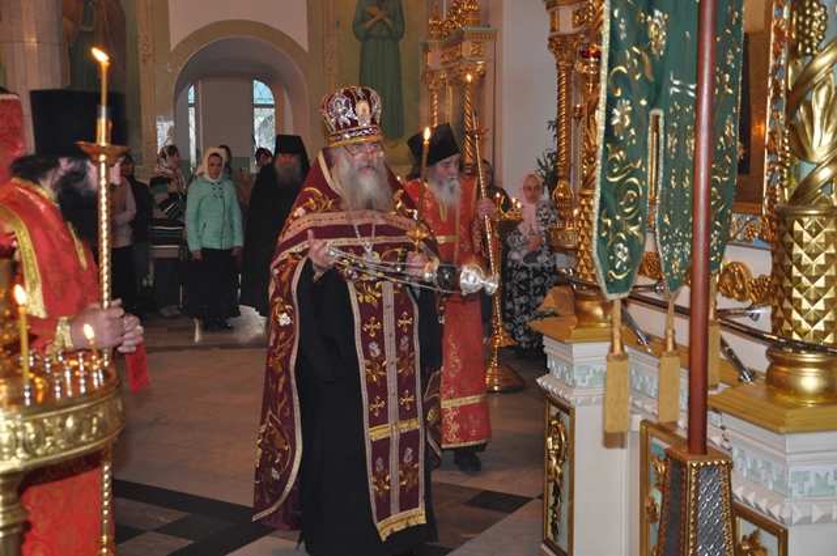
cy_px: 278
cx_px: 418
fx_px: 1115
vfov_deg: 28.0
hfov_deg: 41.2
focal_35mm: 48
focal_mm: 32
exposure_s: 1/60
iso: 1600
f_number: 5
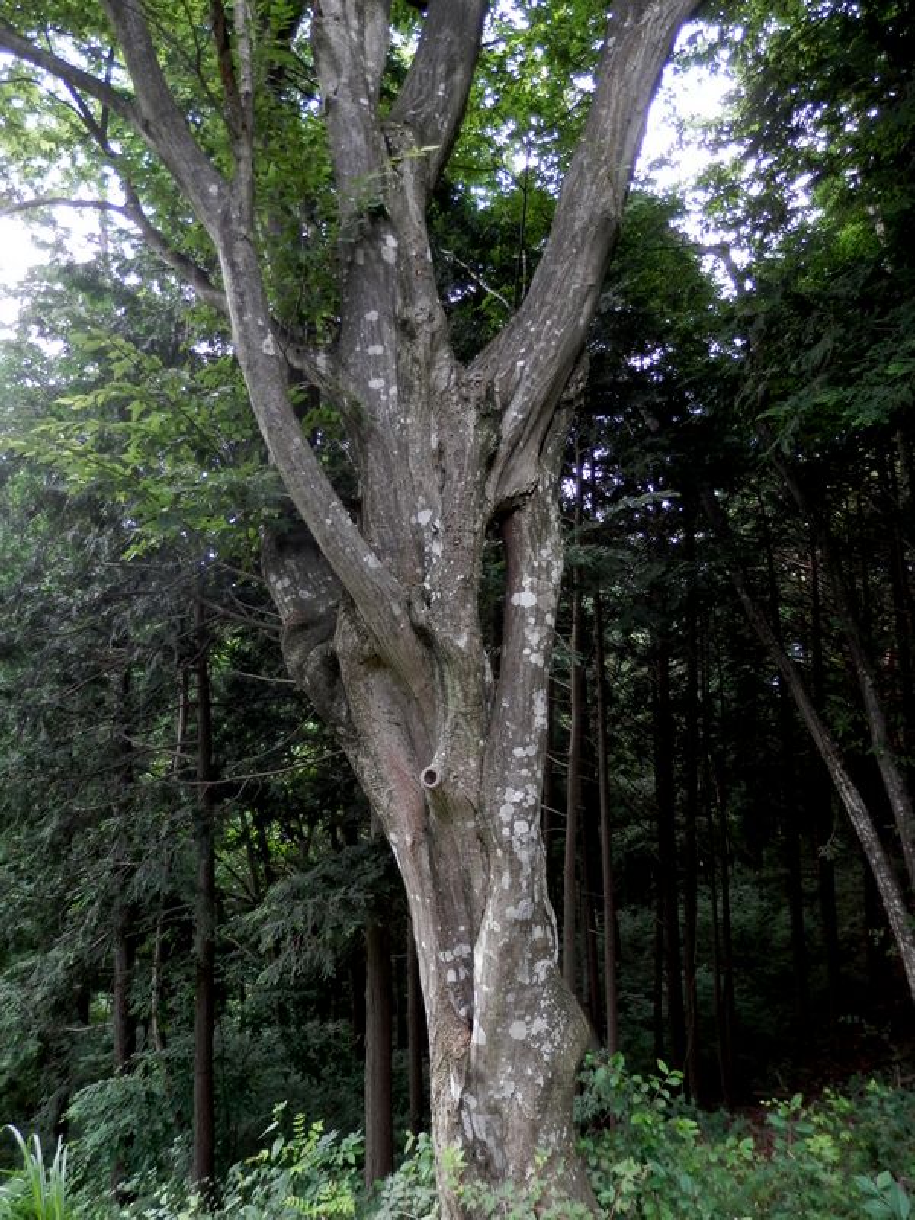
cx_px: 458
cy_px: 610
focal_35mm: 25
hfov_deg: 54.9
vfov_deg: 69.4
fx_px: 881
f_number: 3
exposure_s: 1/30
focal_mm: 4.5
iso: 80
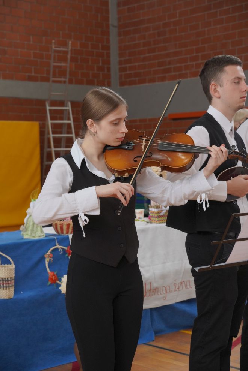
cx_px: 124
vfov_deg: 27.0
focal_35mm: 75
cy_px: 186
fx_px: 775
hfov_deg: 18.2
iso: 1000
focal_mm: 50
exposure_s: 1/200
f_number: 5
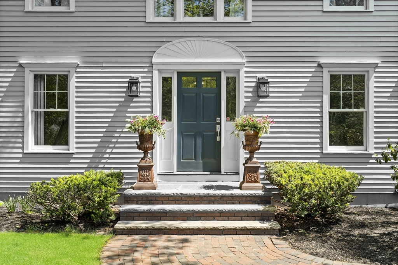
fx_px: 354
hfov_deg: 58.7
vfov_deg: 41.1
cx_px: 199
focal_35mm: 32
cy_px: 132
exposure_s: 1/60
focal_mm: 32
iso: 320
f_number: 7.1
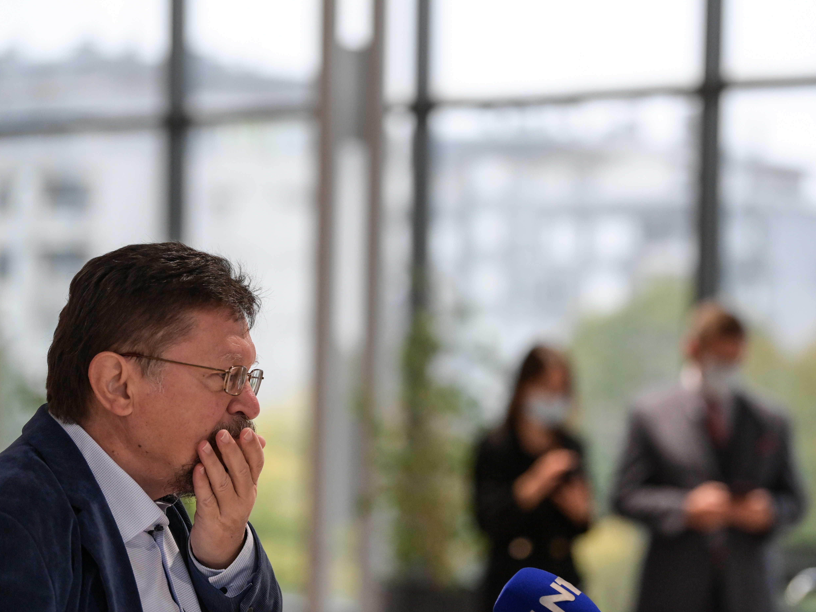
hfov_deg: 15.2
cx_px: 453
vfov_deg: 11.4
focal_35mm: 130
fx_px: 3064
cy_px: 306
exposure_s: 1/640
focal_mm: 120
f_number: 2.8
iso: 4000
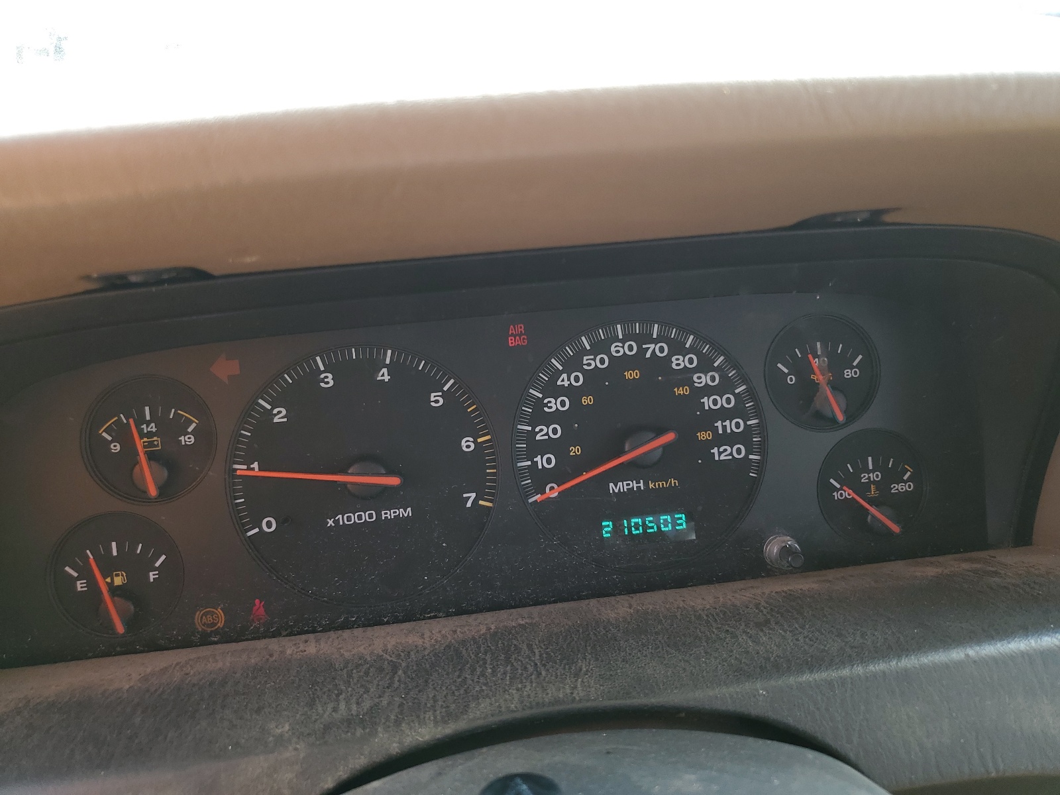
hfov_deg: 67.3
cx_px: 530
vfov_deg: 53.1
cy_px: 398
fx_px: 796
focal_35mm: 26
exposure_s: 1/169
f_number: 1.5
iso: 50
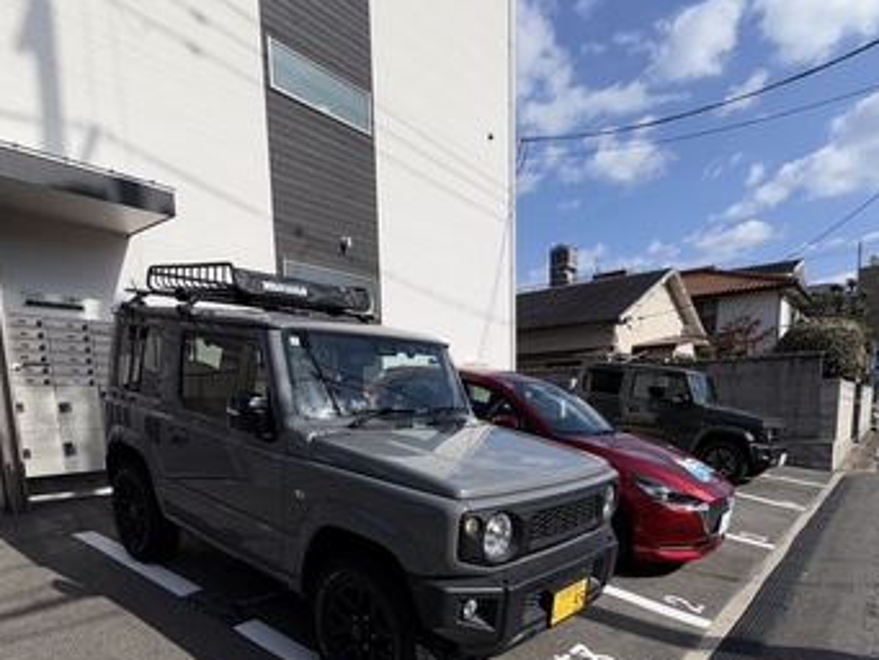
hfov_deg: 73.9
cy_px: 495
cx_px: 454
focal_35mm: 23
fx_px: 584
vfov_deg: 56.0
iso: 16
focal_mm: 2.22
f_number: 2.2
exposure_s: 1/1901
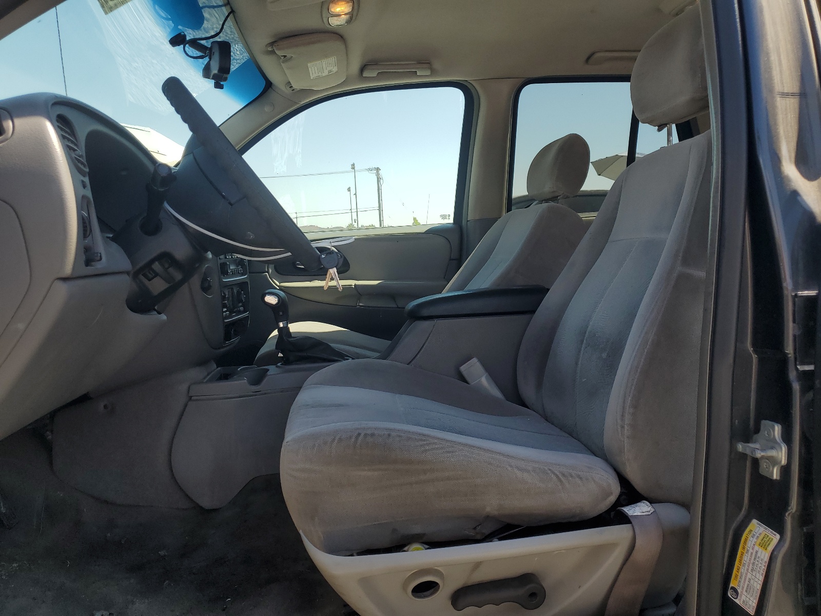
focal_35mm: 26
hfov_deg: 67.3
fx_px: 617
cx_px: 410
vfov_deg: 53.1
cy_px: 308
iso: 50
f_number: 1.5
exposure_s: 1/1250
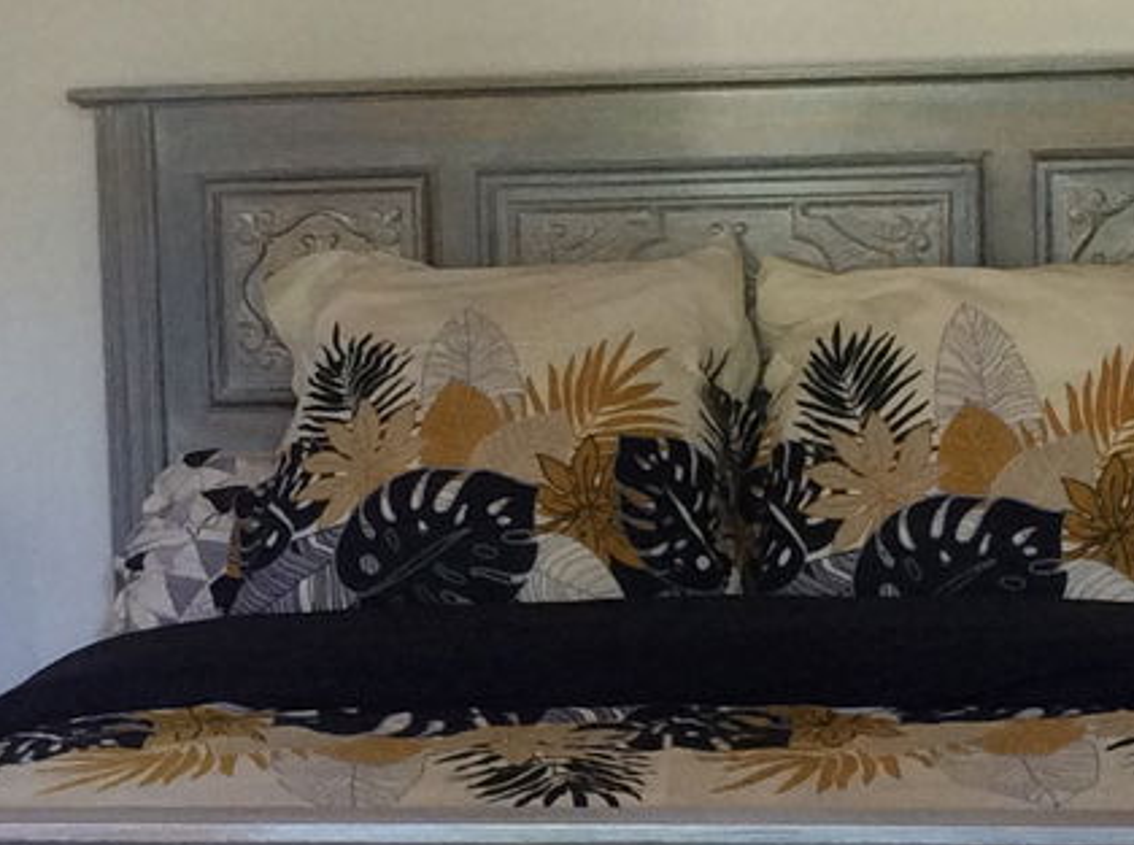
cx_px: 292
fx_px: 3988
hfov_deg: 16.1
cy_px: 228
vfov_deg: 12.1
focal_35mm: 122
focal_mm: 3.3
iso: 100
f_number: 2.4
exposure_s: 1/25
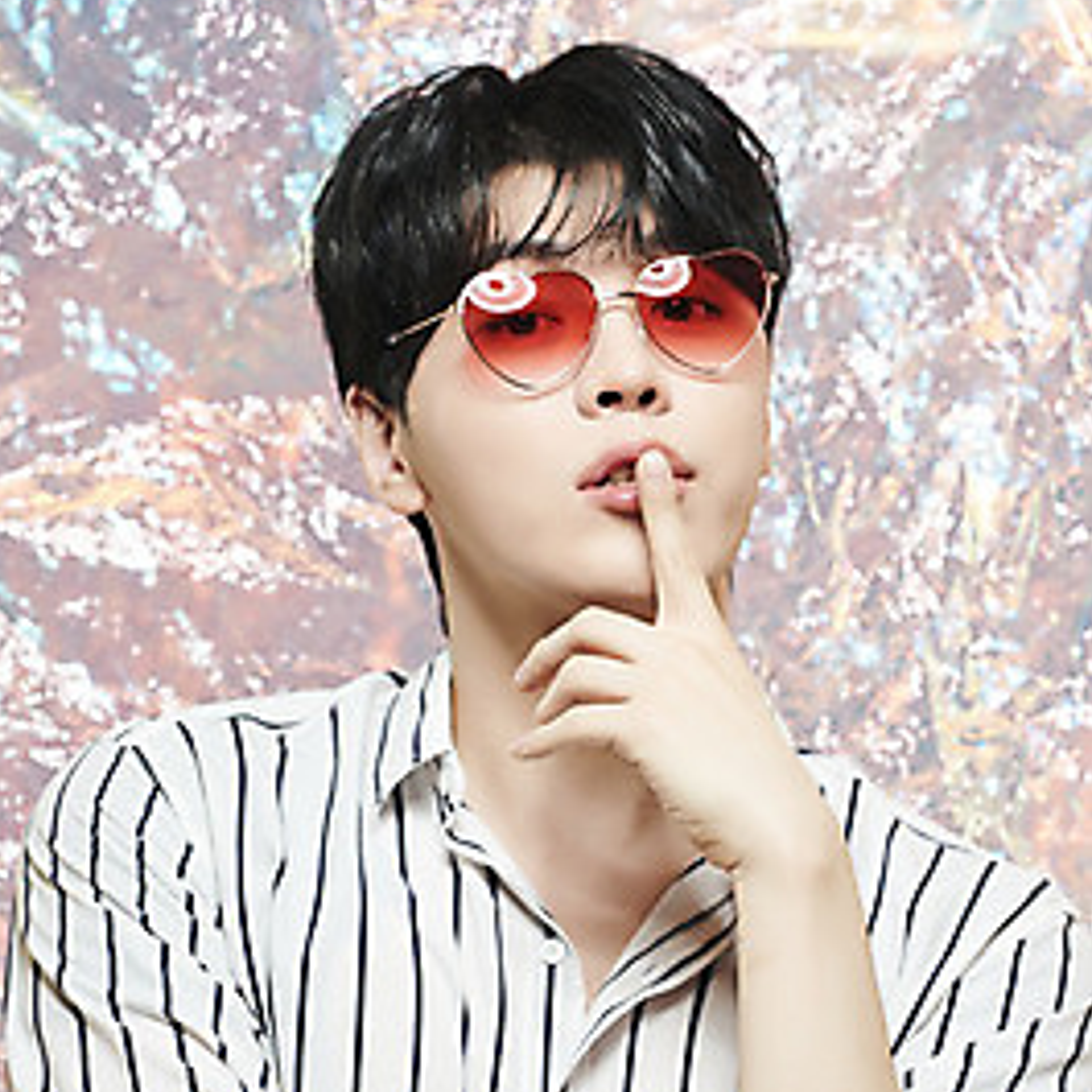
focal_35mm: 154
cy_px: 626
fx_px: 5496
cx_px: 546
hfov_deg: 11.3
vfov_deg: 11.3
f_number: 5.6
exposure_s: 1/125
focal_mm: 120
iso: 64
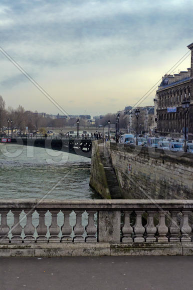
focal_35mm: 57
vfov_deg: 35.1
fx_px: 460
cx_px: 96
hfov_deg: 23.7
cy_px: 145
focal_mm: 38
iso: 1600
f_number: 6.7
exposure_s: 1/1000
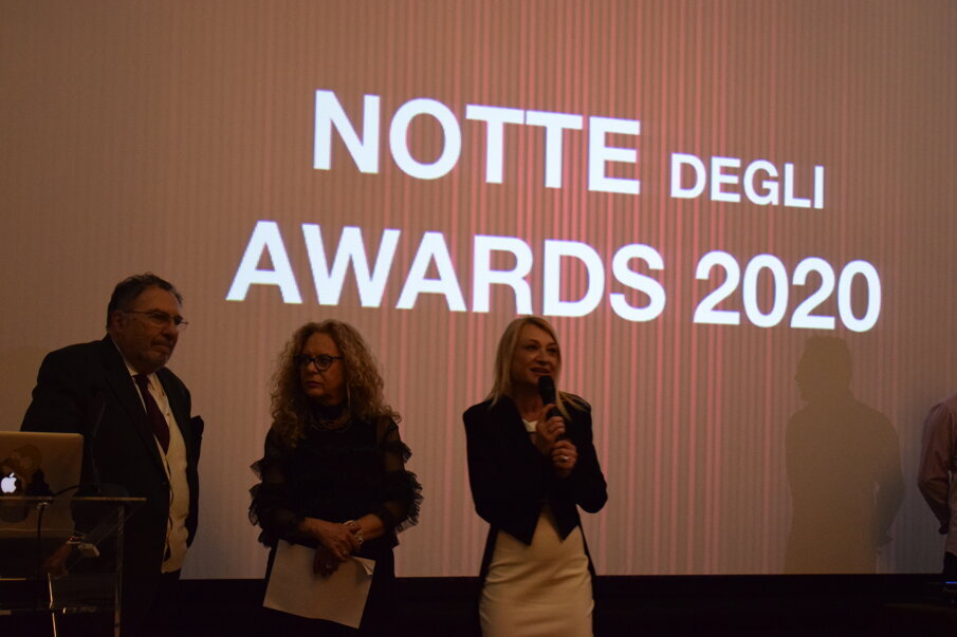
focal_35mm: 68
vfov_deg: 20.2
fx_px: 1794
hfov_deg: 29.9
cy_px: 318
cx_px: 478
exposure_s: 1/60
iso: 3600
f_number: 5
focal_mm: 45
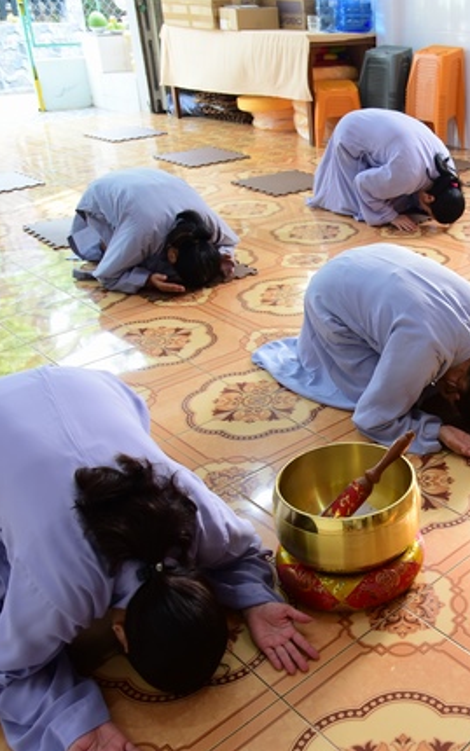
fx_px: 758
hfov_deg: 32.1
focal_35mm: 37
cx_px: 456
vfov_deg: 52.7
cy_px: 377
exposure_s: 1/60
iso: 640
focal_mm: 24
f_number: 4.5
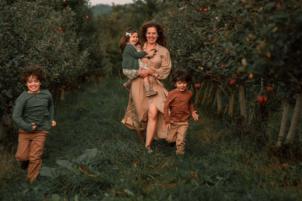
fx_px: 1132
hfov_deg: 15.2
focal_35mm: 135
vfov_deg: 10.2
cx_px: 151
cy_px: 100
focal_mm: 135
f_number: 4
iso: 100
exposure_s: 1/640
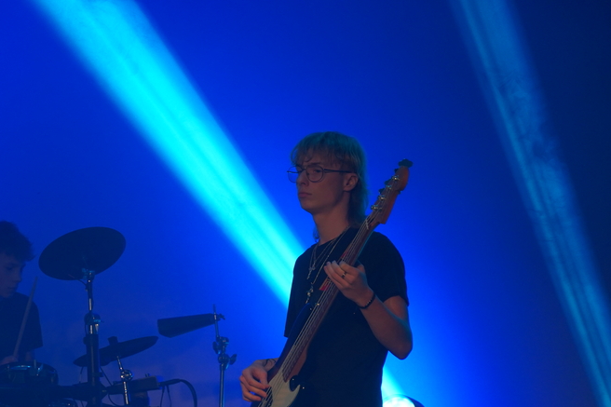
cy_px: 251
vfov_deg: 5.4
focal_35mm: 254
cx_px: 230
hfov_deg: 8.1
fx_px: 4310
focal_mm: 135
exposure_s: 1/250
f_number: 5.6
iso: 1250
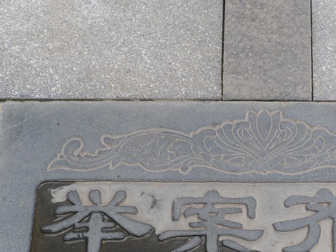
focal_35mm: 114
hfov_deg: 17.1
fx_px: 1106
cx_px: 267
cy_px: 190
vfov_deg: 12.9
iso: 80
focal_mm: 10.8
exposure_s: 1/160
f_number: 4
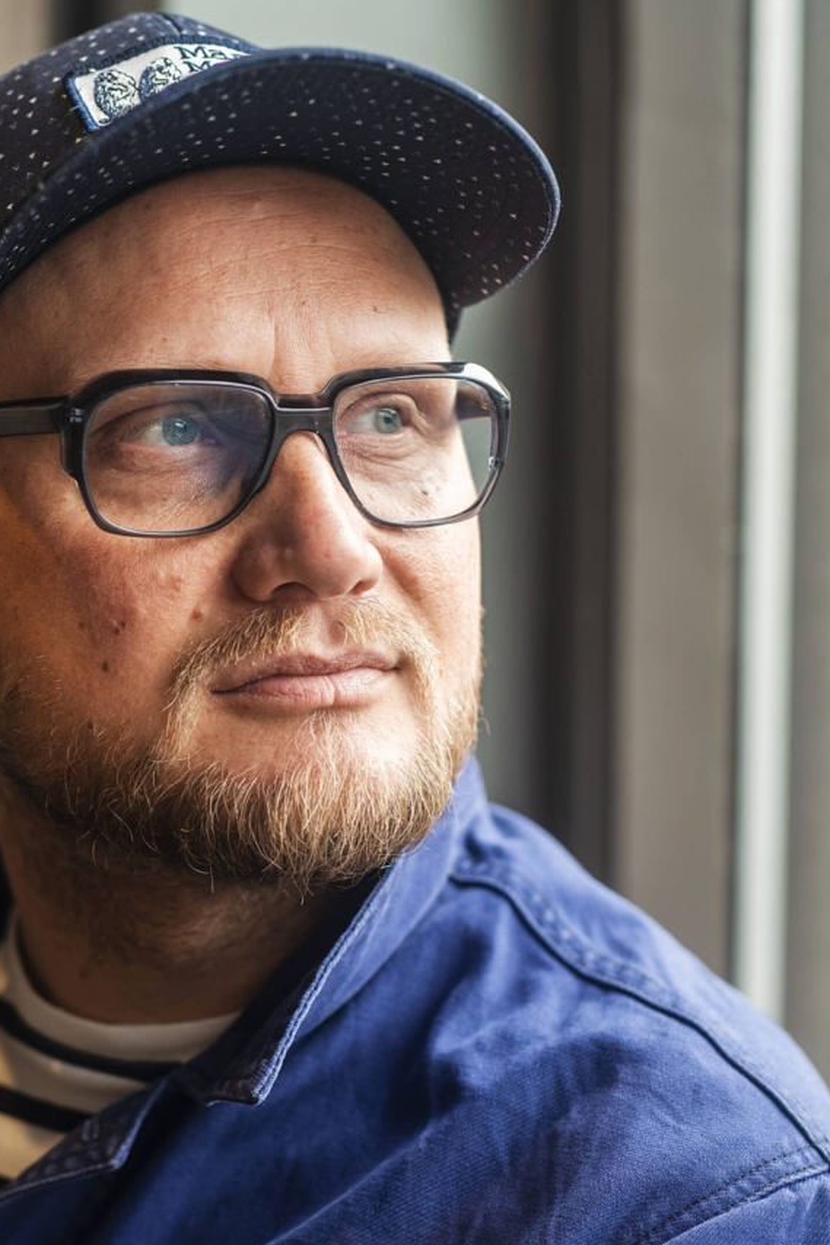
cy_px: 819
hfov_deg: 15.1
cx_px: 169
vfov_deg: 22.5
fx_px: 3111
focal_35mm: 90
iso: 400
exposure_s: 1/80
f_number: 2.5
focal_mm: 50
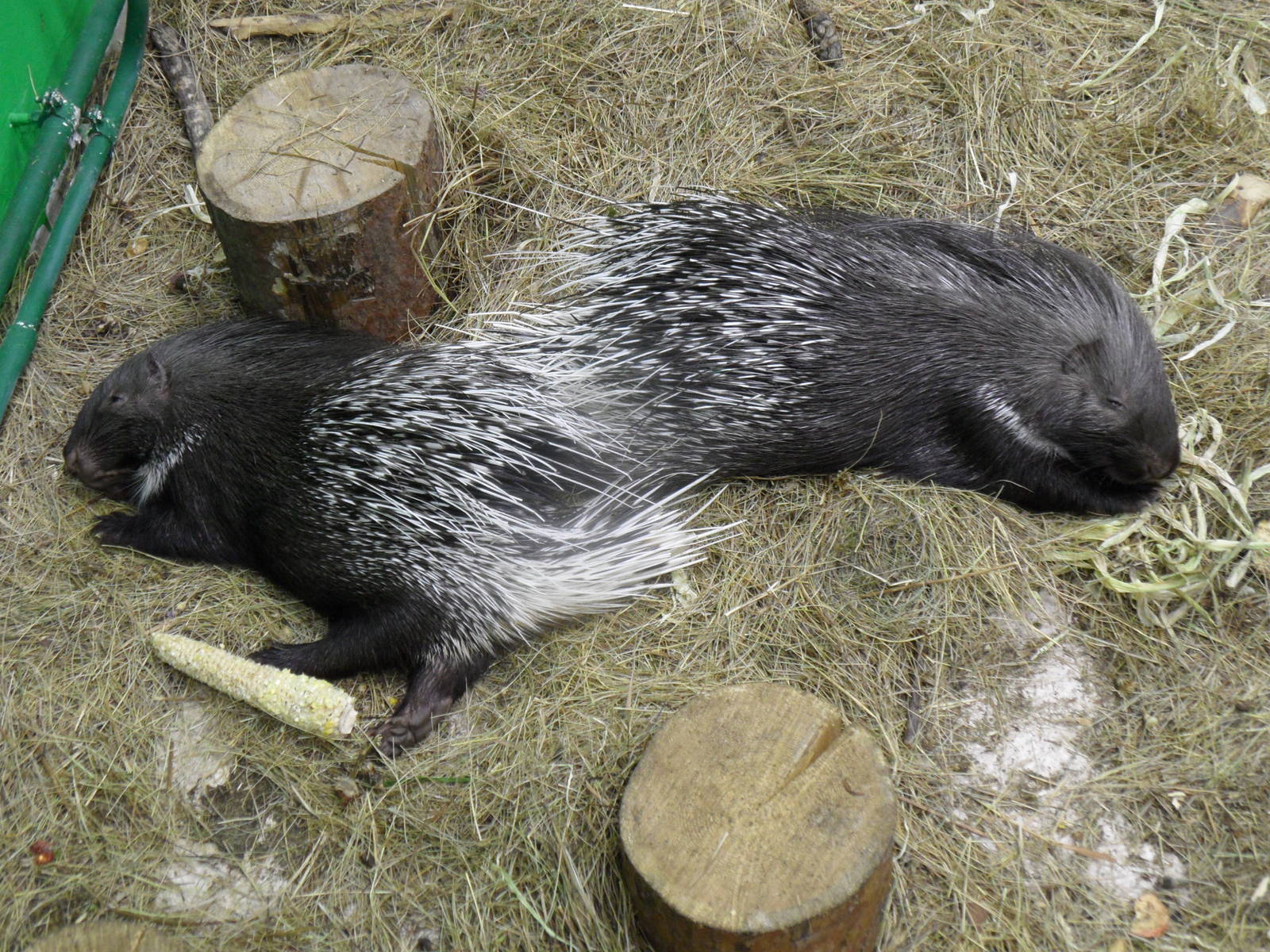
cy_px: 476
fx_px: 1834
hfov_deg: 38.2
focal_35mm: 50
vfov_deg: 29.1
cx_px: 635
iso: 200
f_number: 3.8
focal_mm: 8.2
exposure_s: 1/10
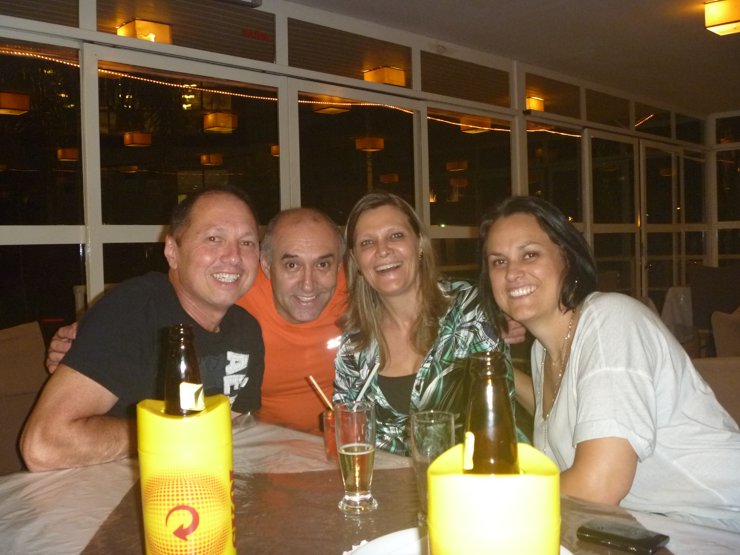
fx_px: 748
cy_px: 278
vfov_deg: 40.7
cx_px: 370
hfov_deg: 52.6
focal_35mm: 35
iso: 320
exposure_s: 1/30
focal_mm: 6.3
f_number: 3.5
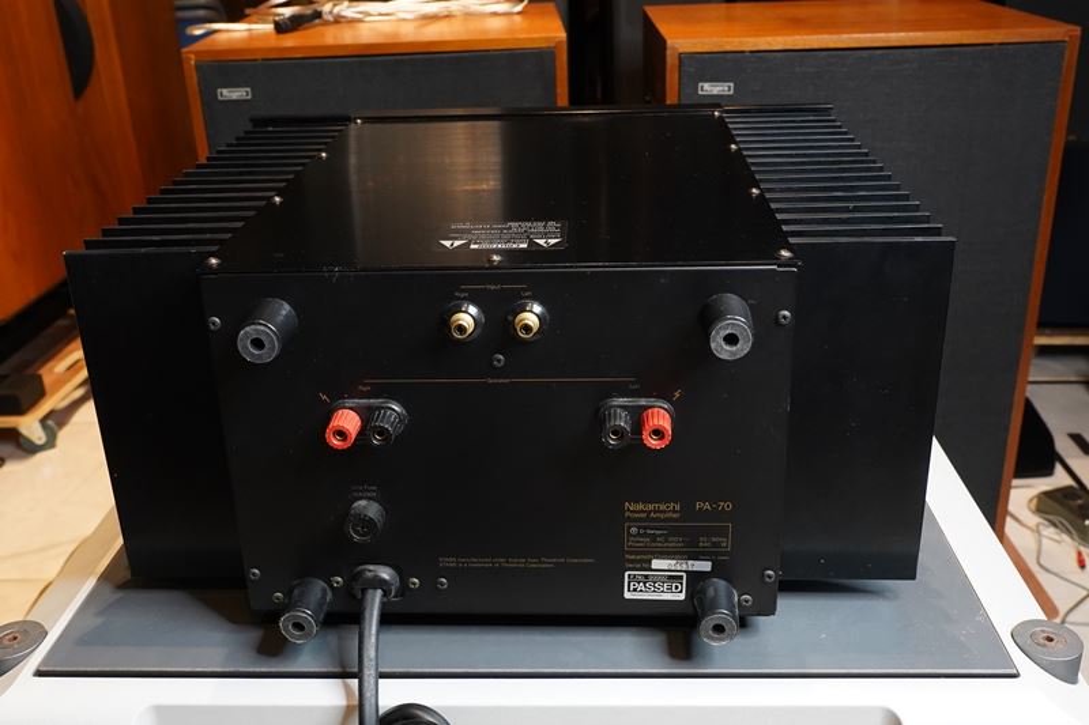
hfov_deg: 53.1
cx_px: 544
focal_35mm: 36
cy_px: 362
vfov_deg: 36.9
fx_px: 1089
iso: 3200
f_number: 9
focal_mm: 24
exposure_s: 1/20
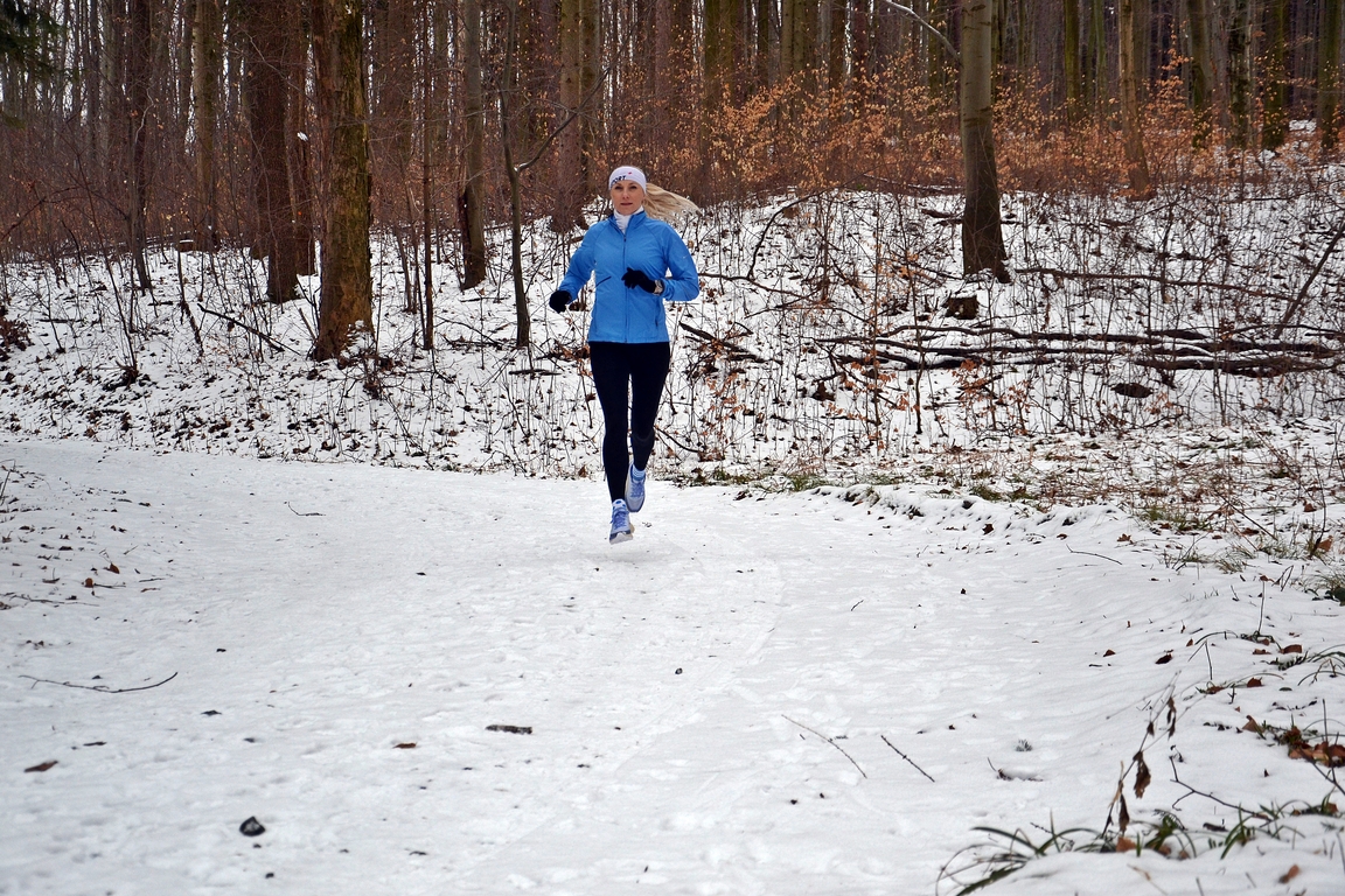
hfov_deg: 27.0
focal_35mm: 75
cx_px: 672
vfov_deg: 18.2
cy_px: 448
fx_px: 2802
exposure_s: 1/1000
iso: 400
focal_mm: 50
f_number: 5
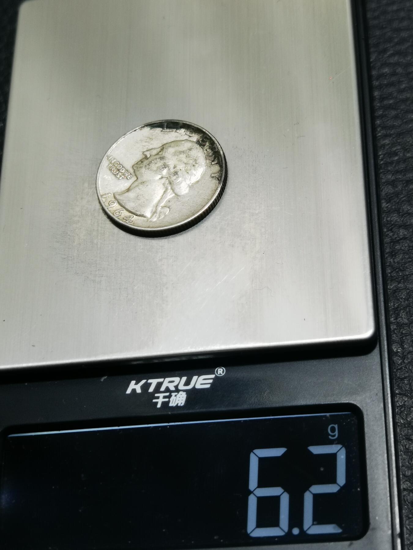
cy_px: 275
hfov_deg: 22.6
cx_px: 206
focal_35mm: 65
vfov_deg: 29.8
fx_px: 1034
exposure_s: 1/100
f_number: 1.9
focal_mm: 6.67
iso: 100
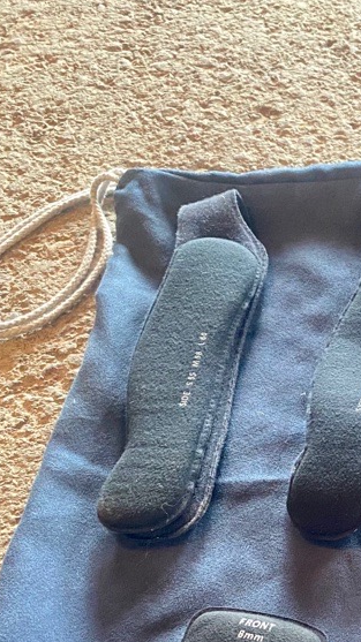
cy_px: 477
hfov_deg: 17.0
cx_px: 606
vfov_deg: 33.7
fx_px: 1039
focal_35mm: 61
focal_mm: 4.25
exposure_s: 1/60
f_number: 1.8
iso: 320
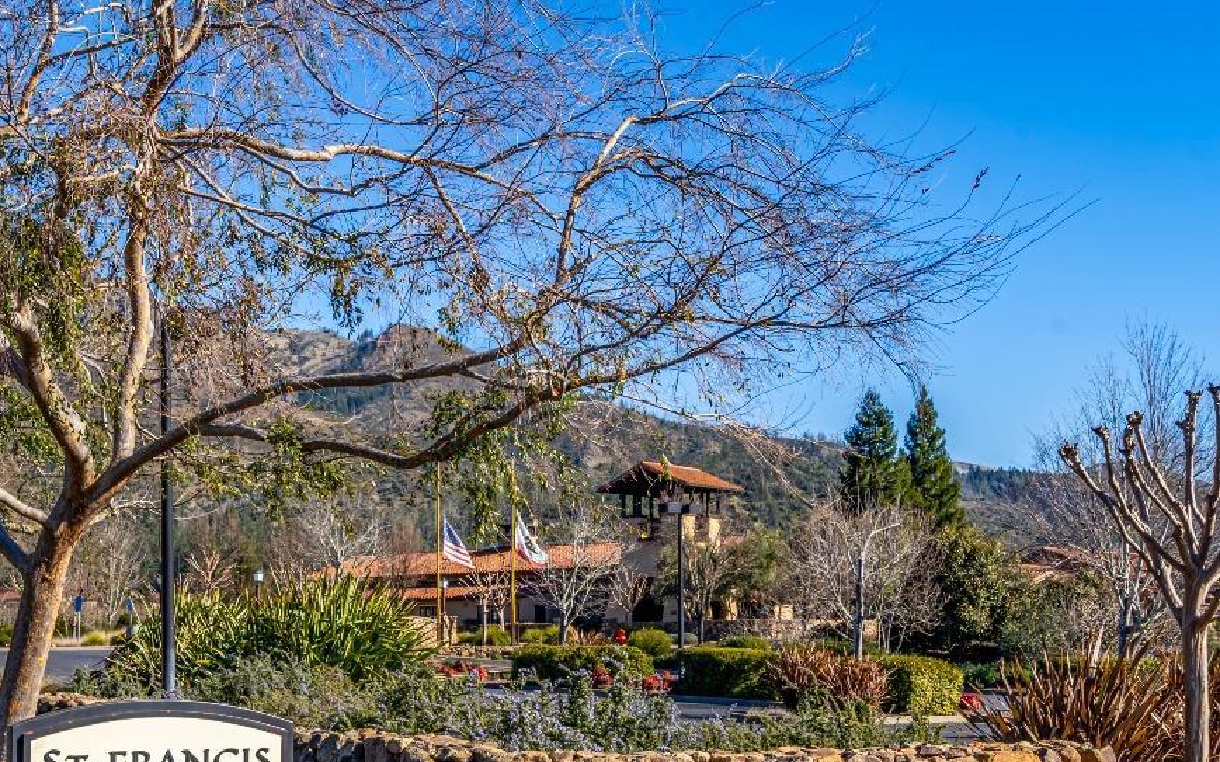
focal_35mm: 51
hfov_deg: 39.5
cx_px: 515
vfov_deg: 25.0
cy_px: 584
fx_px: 1696
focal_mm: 29
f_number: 11
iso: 320
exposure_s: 1/320
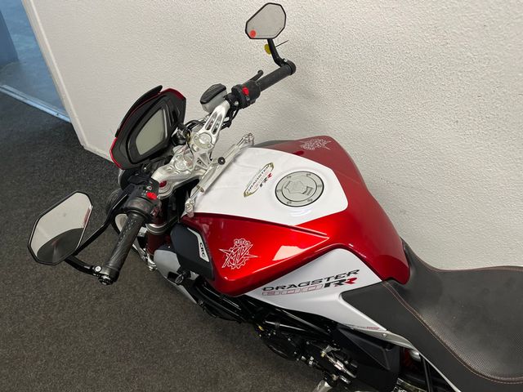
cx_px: 262
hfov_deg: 67.3
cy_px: 196
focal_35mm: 26
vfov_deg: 53.1
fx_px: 393
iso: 125
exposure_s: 1/100
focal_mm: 5.1
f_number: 1.6
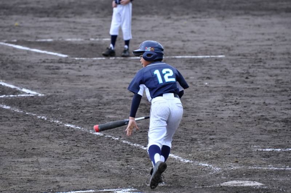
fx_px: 3632
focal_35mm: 450
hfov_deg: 4.6
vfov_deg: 3.0
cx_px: 146
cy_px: 96
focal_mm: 300
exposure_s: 1/1000
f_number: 5.6
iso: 800
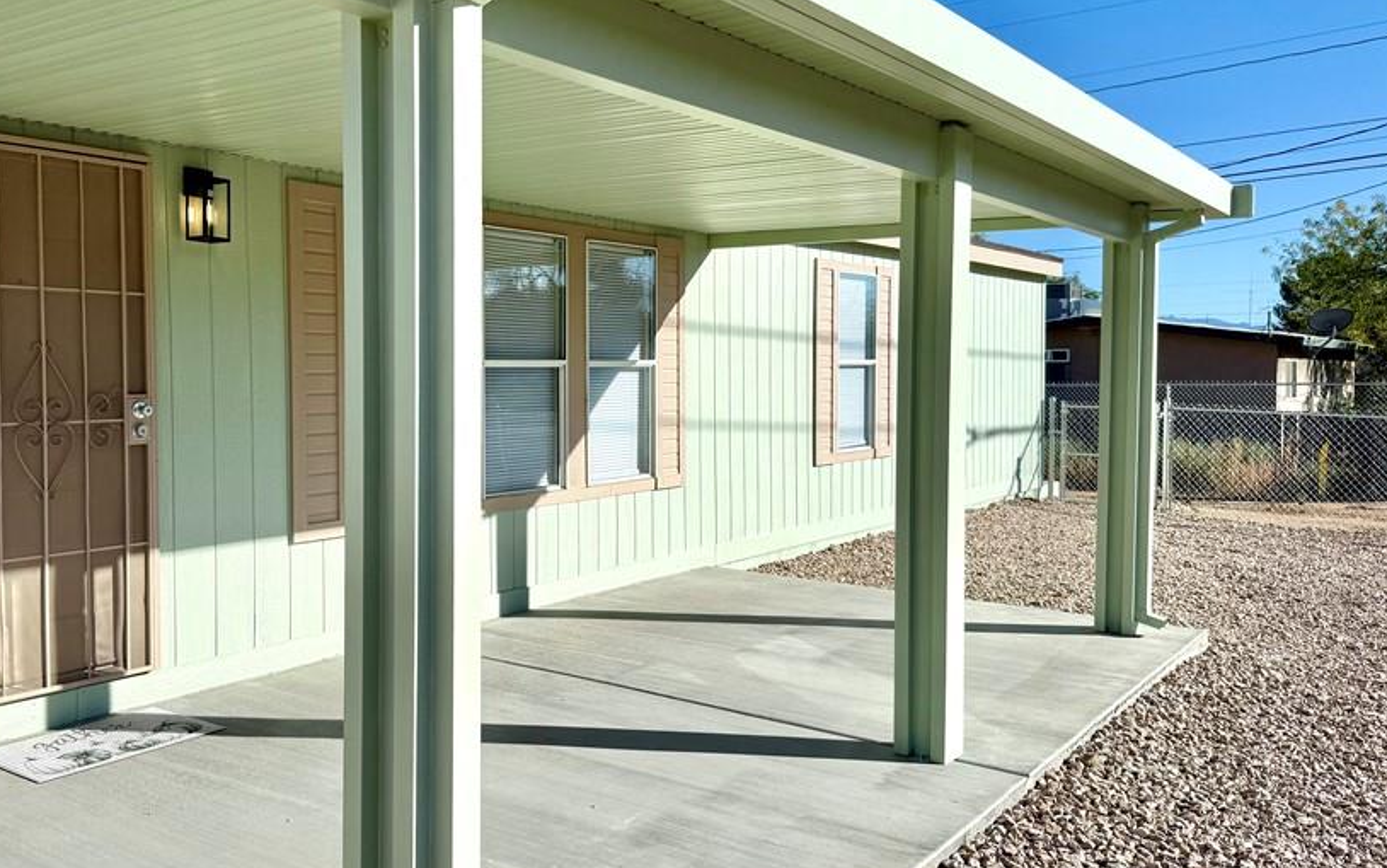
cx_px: 527
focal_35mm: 32
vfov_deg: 39.4
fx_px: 1210
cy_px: 421
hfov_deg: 58.9
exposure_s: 1/8130
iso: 80
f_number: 1.78
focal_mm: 6.76
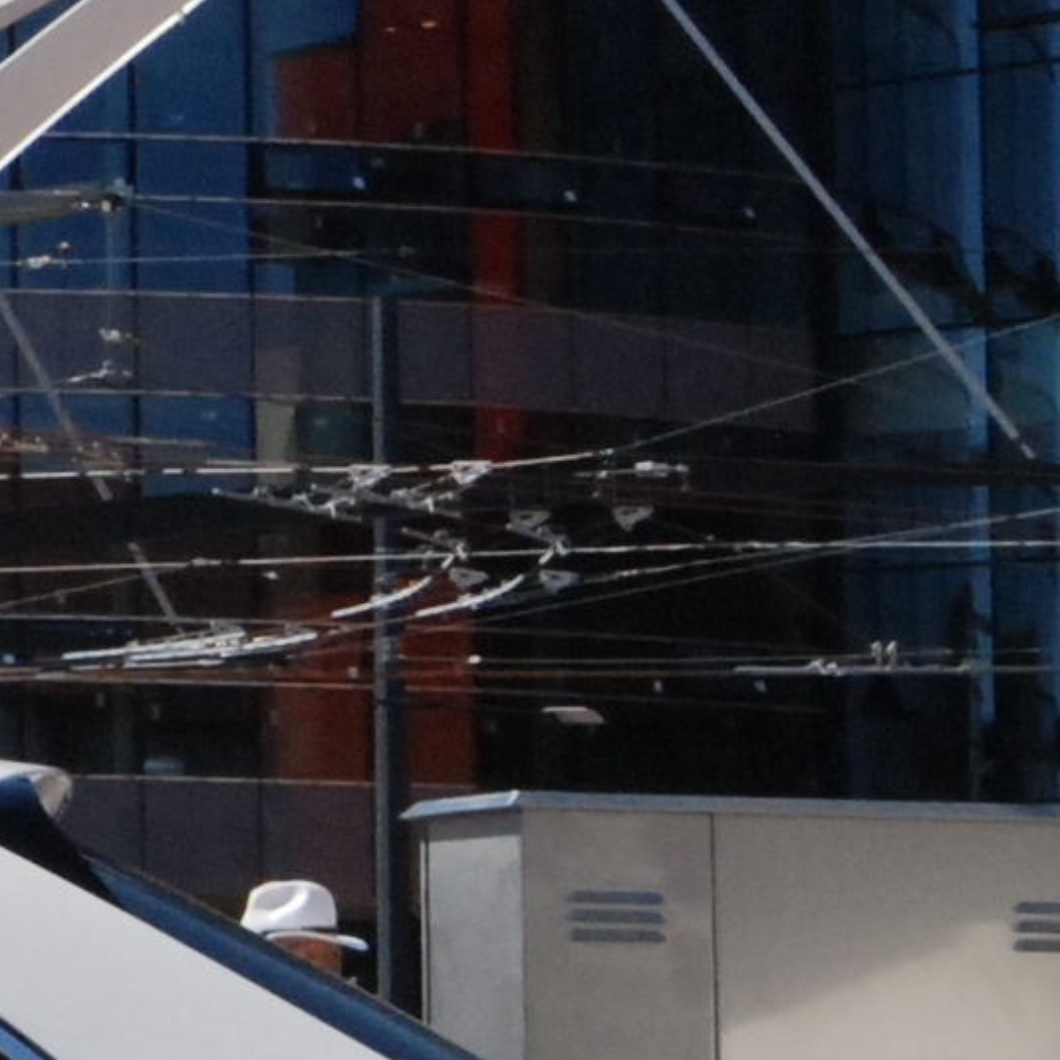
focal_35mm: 185
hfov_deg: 7.8
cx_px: -2402
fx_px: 6409
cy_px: 532
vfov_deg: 9.5
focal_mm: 20
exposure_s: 1/640
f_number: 13
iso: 640
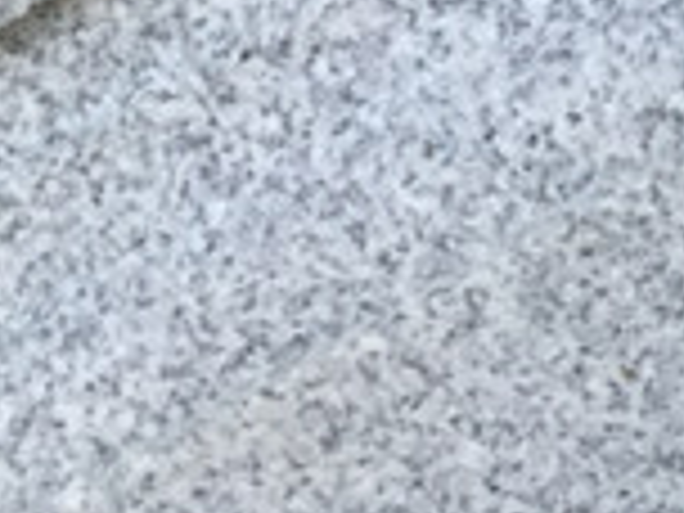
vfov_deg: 7.7
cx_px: 1588
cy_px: 1123
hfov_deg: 9.7
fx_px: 3616
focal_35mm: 183
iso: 25
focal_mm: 3.3
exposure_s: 1/543
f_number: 2.4
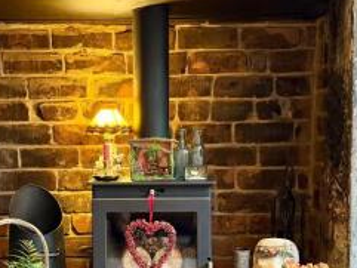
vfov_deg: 25.0
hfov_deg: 33.2
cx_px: 155
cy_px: 190
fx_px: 598
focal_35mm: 58
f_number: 1.78
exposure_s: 1/50
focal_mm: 6.76
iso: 800
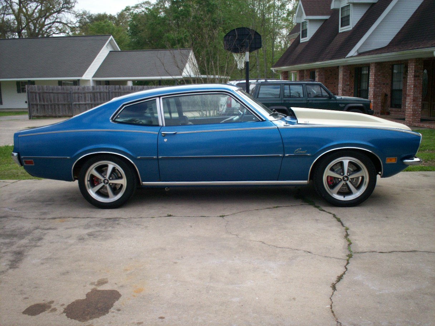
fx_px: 452
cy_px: 163
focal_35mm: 36
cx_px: 218
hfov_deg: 51.4
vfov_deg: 39.7
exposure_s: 1/284
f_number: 4.5
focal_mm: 6
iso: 100
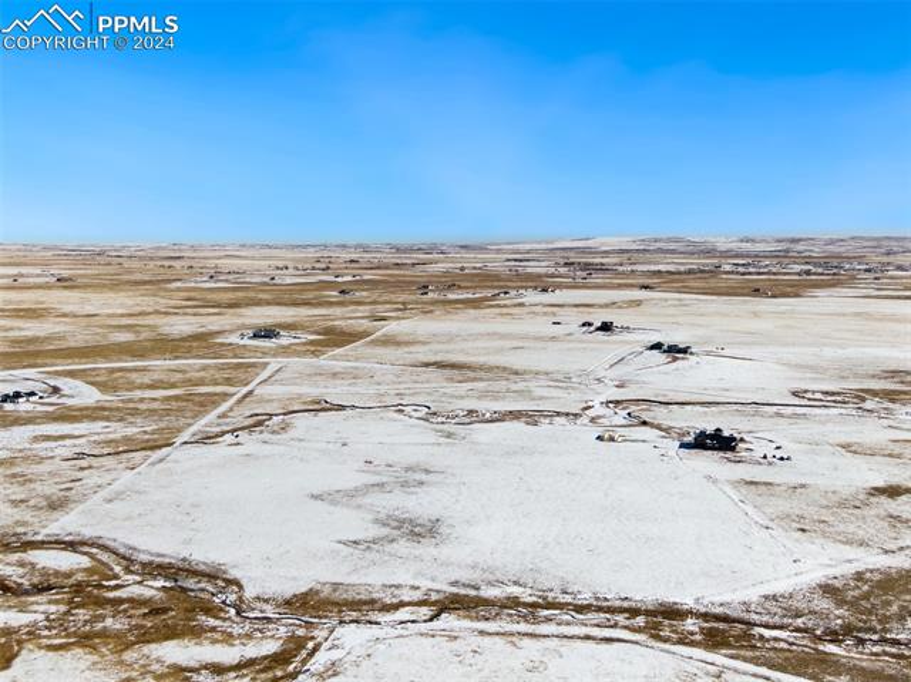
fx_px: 868
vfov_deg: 42.9
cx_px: 456
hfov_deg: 55.4
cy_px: 341
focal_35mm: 33
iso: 100
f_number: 3.2
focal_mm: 5.57
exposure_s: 1/80
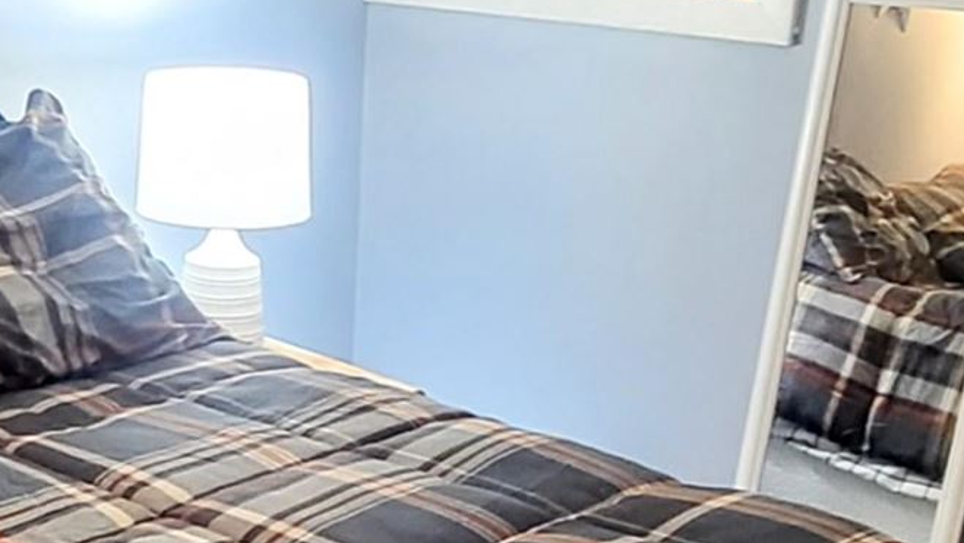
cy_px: 486
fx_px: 1687
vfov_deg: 18.0
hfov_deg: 31.3
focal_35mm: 66
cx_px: 246
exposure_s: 1/30
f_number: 2.2
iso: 320
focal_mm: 1.74
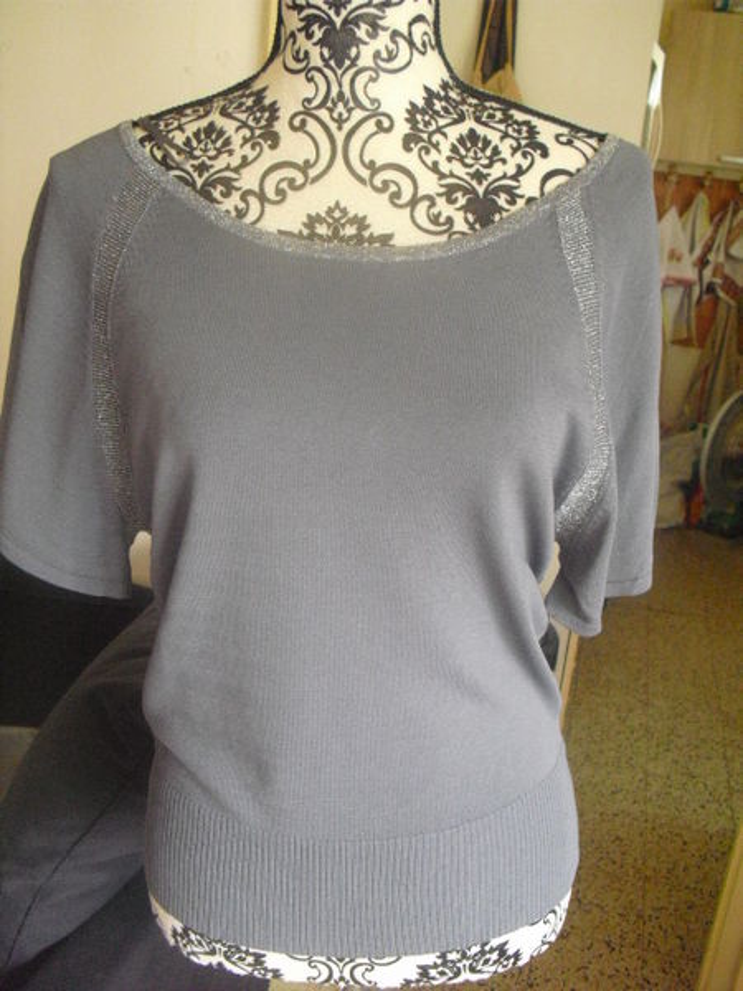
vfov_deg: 51.4
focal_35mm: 36
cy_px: 496
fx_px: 1030
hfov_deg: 39.7
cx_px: 372
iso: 800
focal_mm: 6.3
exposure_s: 1/30
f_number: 3.1
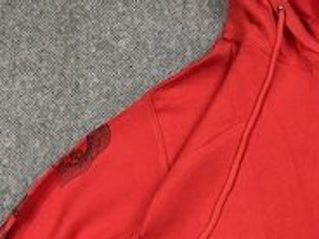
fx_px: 627
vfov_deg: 20.3
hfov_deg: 27.0
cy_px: 281
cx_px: 319
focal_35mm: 68
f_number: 1.8
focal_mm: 4.25
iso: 80
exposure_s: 1/50
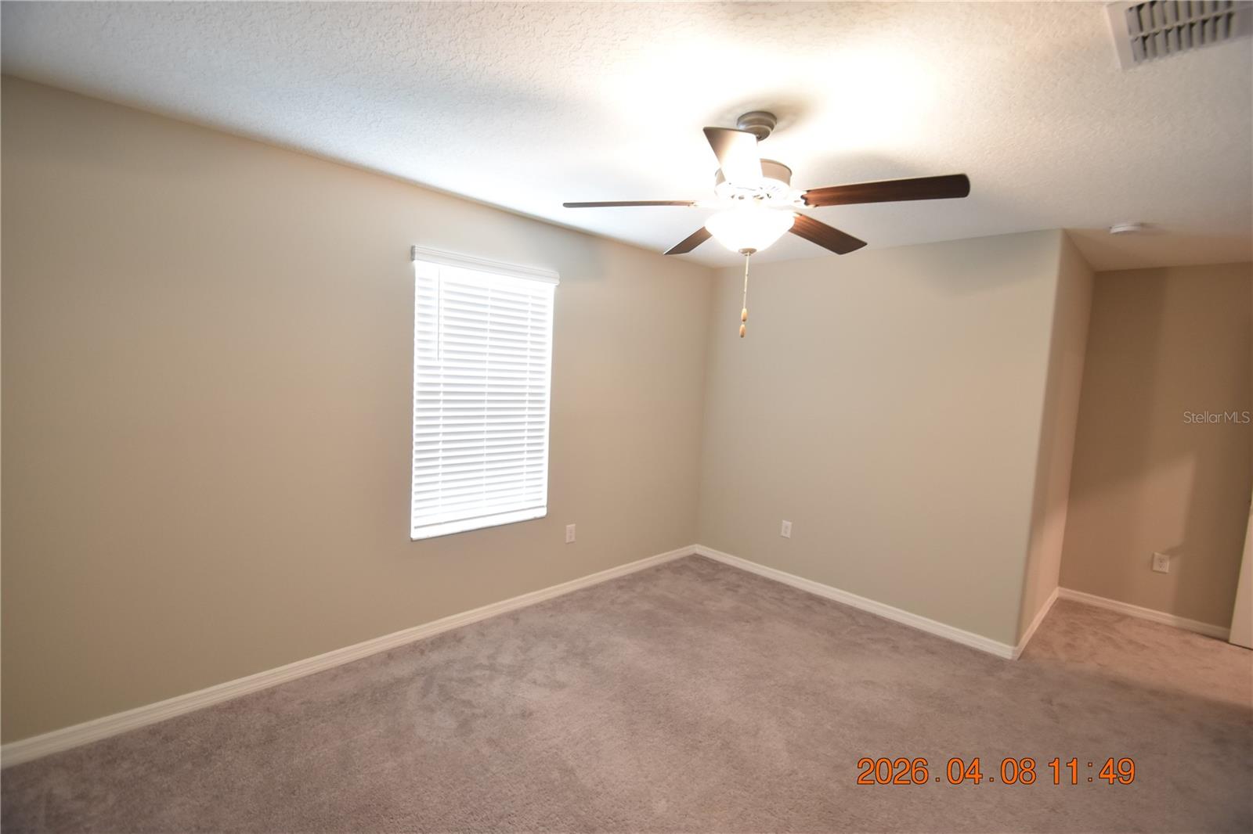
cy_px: 417
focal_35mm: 15
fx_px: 522
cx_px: 626
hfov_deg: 100.4
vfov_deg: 77.3
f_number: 3.5
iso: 800
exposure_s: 1/20
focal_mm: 10
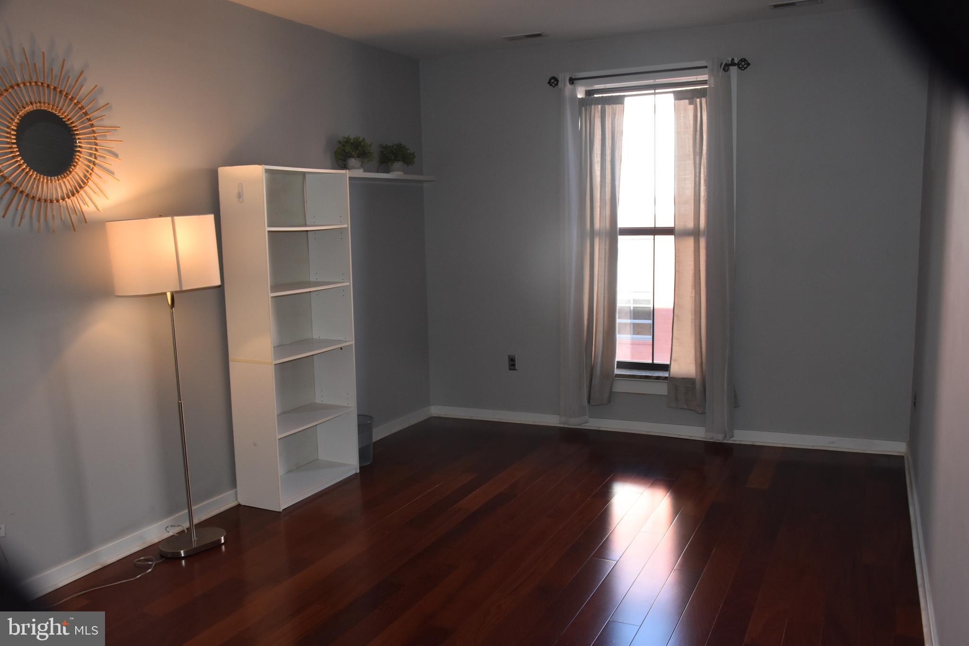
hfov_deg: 61.9
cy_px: 323
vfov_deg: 43.6
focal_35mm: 30
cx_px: 484
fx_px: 807
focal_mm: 20
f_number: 5.6
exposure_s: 1/125
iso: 800
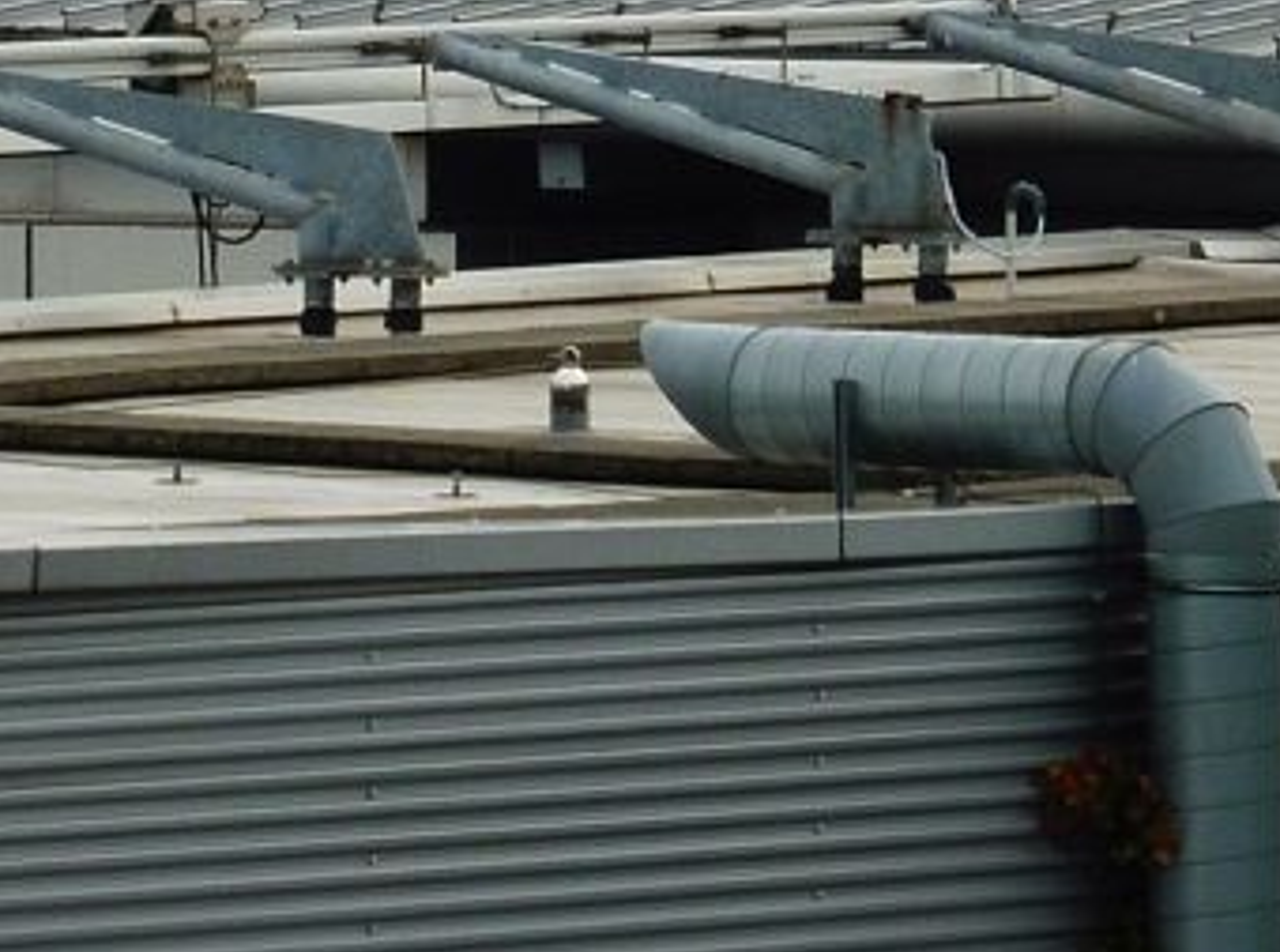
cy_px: -378
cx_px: 414
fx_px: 20796
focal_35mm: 564
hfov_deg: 3.5
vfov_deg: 2.6
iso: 100
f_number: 7.1
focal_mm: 33.3
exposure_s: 1/125
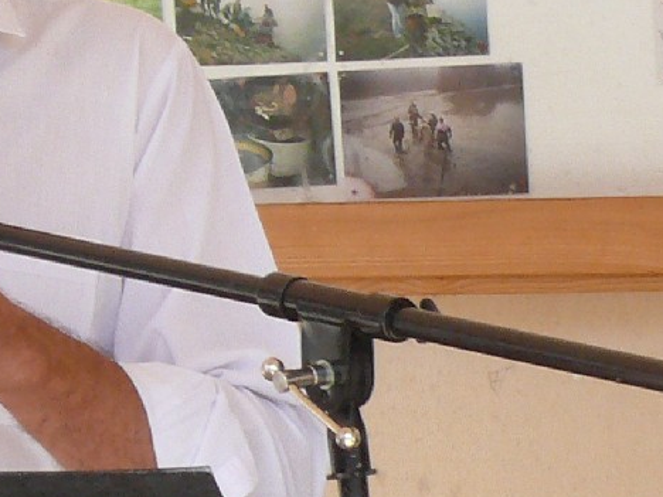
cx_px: -44
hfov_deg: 6.1
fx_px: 6186
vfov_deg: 4.6
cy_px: -3
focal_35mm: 323
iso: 200
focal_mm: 15.1
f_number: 8
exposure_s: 1/100
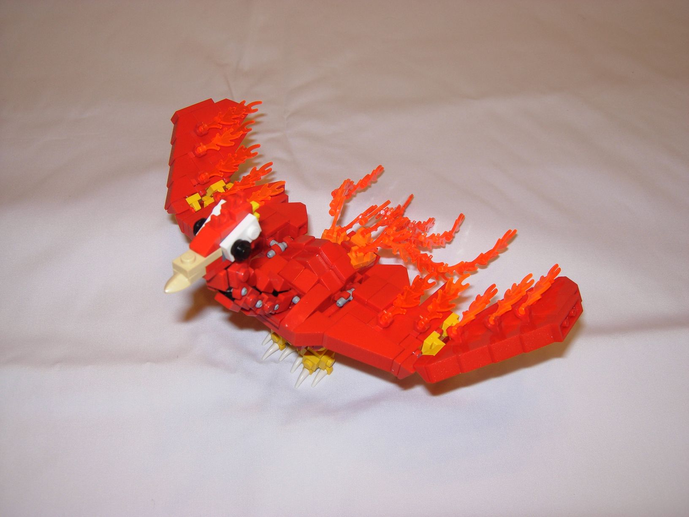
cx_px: 344
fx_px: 717
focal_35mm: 36
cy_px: 258
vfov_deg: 39.7
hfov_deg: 51.4
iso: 50
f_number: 3.8
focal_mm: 7.5
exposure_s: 1/45.2
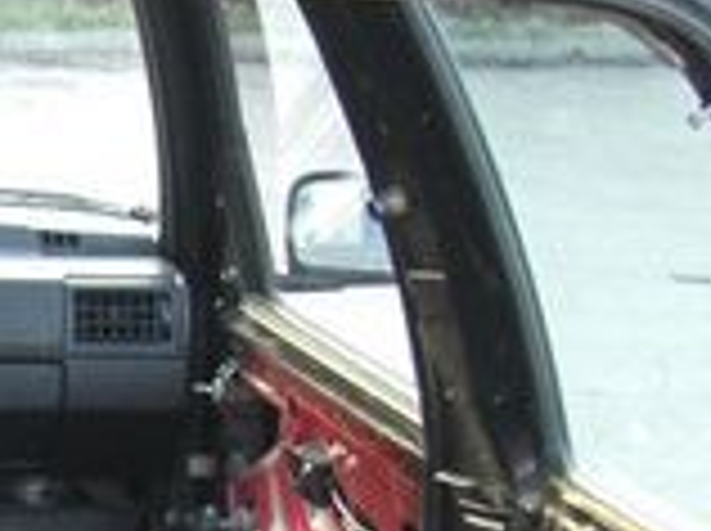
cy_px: 927
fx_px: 3158
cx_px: -441
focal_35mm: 154
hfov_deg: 12.1
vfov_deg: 9.2
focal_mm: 7.9
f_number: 2.8
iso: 200
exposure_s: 1/50
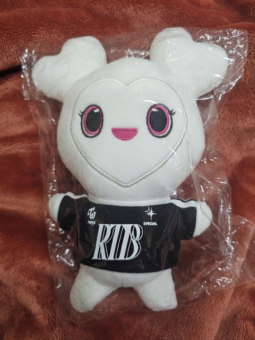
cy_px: 170
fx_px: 226
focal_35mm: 23
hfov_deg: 58.9
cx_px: 128
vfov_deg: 73.9
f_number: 1.7
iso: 500
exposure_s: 1/120
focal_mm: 6.3
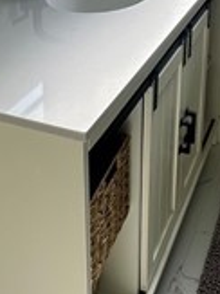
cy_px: -14
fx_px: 467
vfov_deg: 31.7
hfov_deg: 26.1
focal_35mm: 55
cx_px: 173
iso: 40
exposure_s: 1/273
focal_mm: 2.22
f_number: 2.2
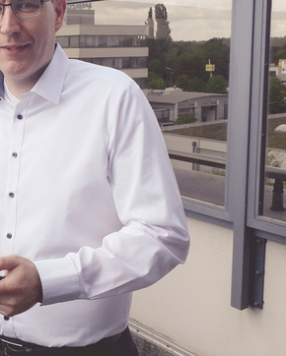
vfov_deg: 34.9
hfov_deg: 27.1
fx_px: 560
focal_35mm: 53
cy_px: 110
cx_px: 5
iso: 40
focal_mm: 3.6
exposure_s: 1/1178
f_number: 1.9
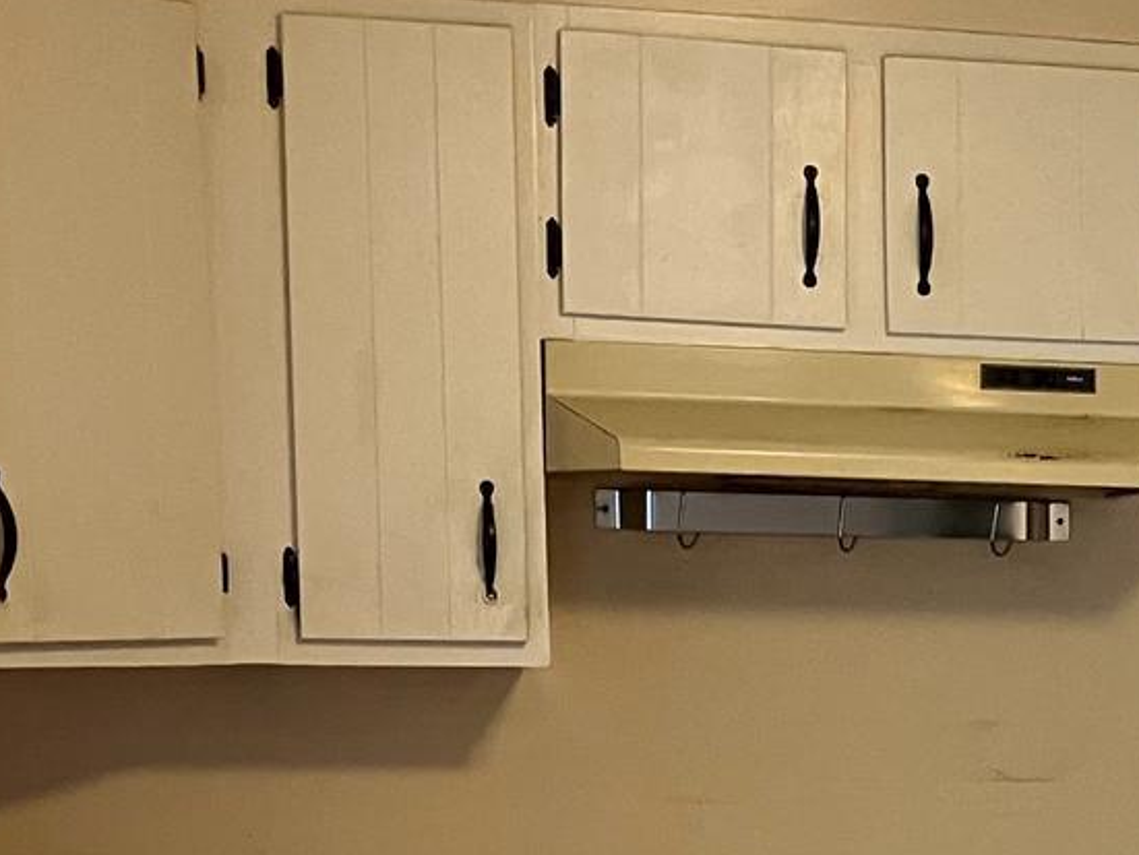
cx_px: 1433
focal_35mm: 104
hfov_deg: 17.8
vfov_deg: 13.8
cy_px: 1074
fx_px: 3424
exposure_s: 1/60
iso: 160
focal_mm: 3.99
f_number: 1.8
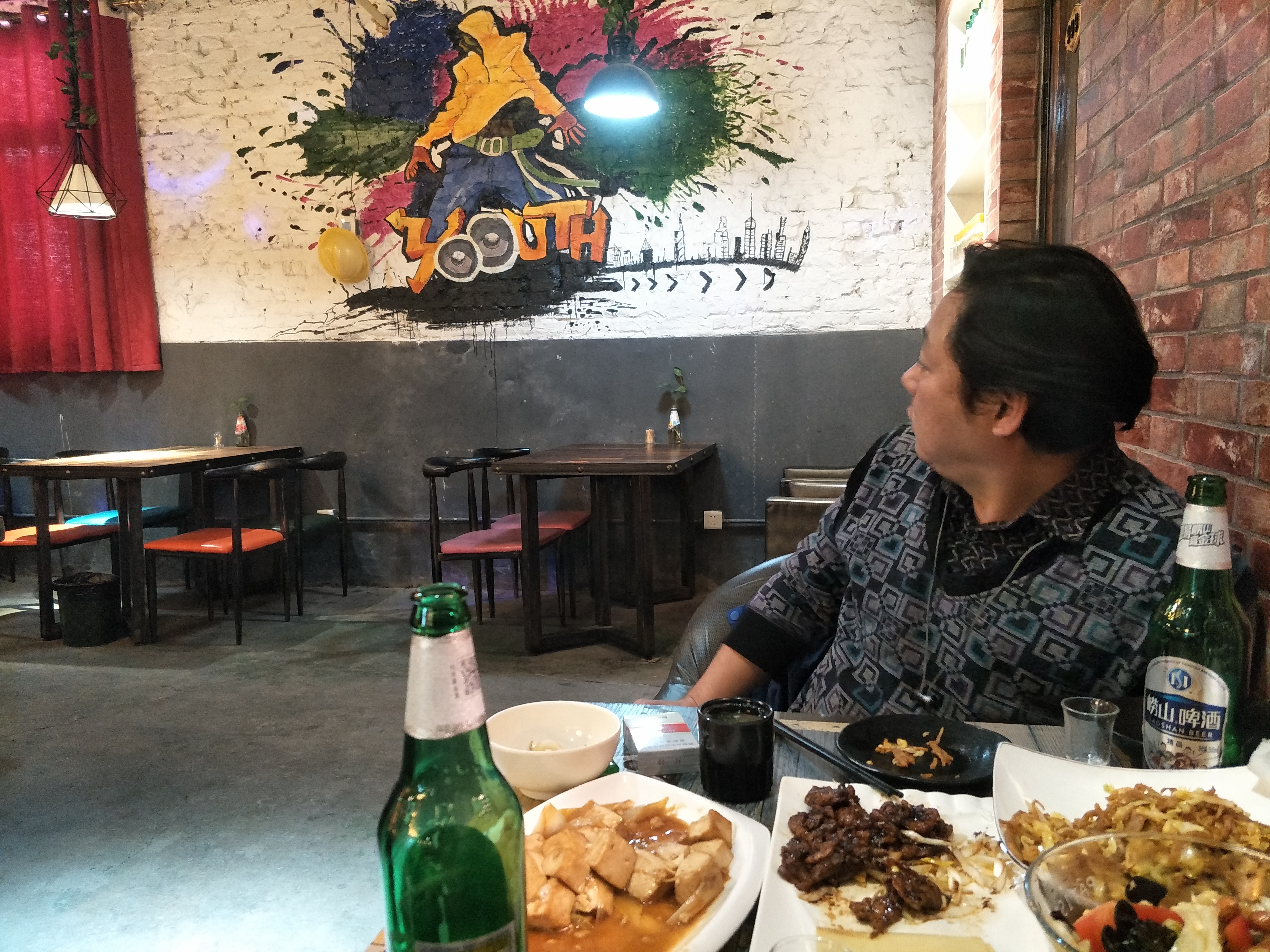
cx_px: 635
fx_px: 807
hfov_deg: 76.4
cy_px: 476
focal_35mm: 22
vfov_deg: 61.1
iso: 433
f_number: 1.7
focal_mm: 3.79
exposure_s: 1/33
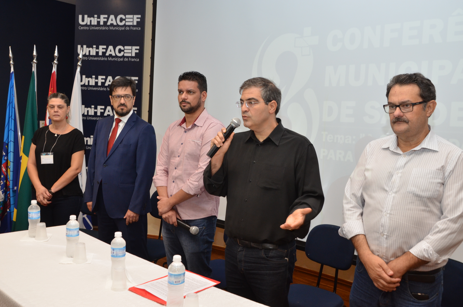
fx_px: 424
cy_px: 154
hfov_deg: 57.3
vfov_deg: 39.8
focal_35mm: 33
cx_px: 232
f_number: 7.1
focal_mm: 22
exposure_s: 1/60
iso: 800
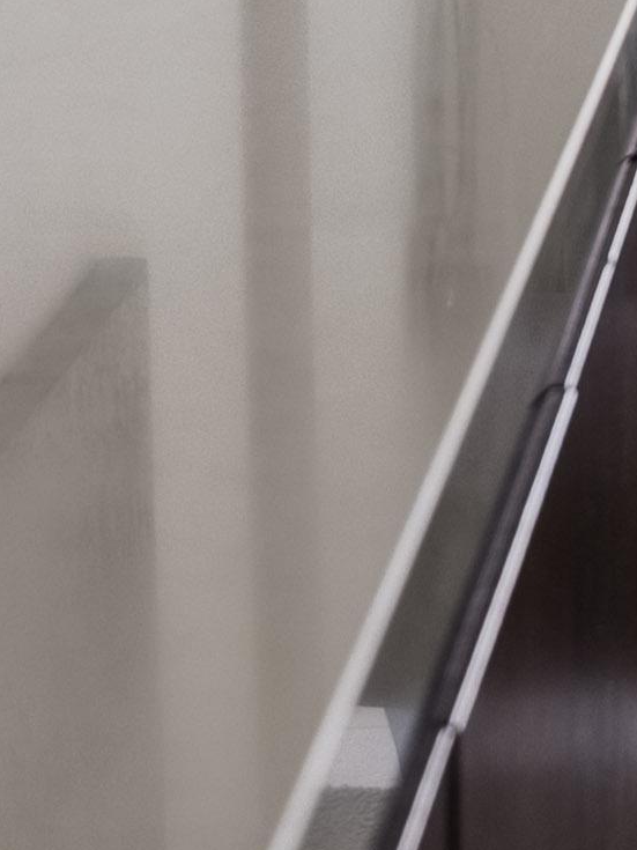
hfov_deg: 6.4
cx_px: 1034
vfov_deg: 8.1
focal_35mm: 229
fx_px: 5610
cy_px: -1030
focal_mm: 29.2
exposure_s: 1/500
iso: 400
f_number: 4
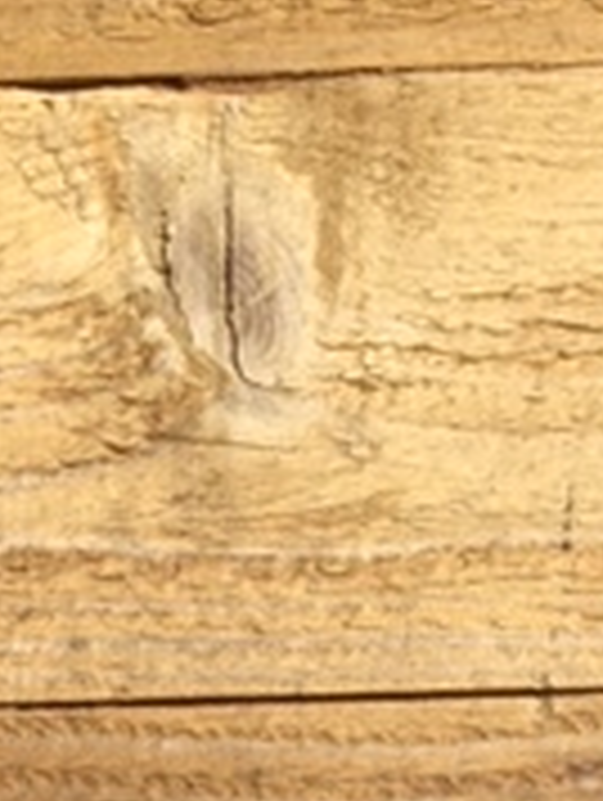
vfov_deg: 16.2
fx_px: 2410
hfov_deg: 13.8
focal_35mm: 104
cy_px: 1395
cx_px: -126
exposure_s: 1/1799
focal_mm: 4.15
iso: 32
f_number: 2.2
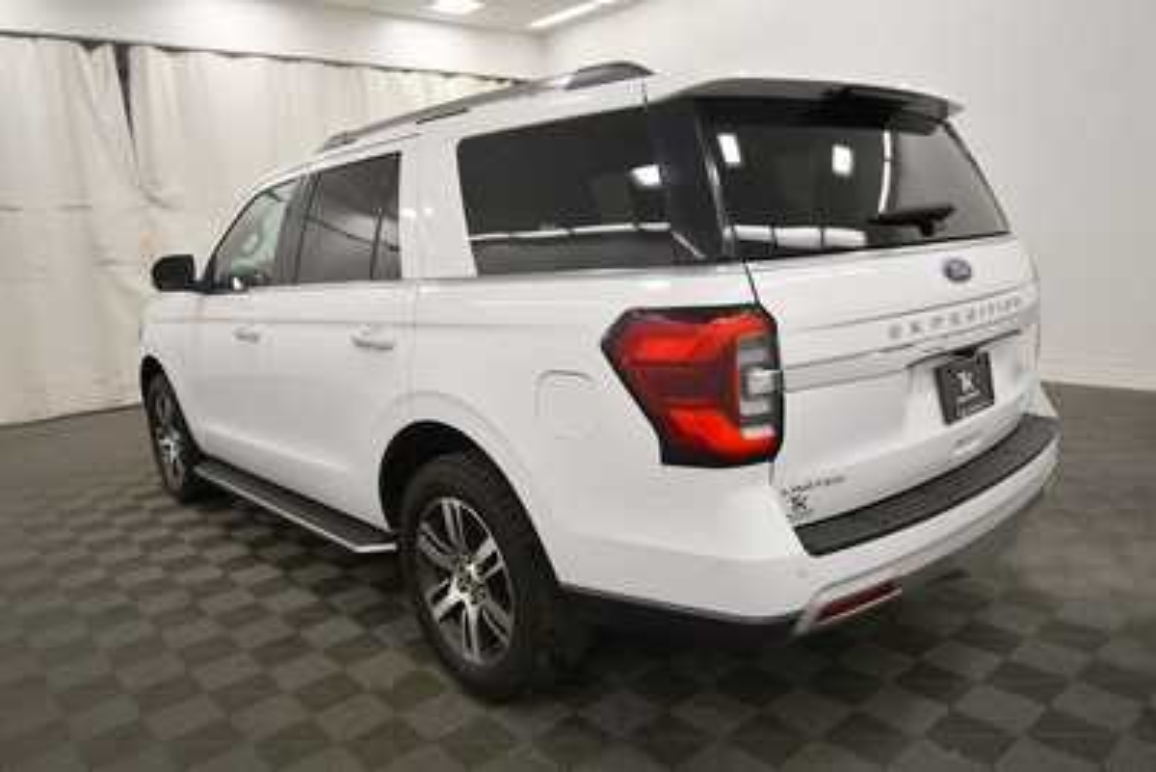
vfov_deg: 51.3
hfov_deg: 71.5
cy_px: 386
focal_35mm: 25
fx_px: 803
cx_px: 578
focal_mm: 17
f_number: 5.3
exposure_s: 1/250
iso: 800
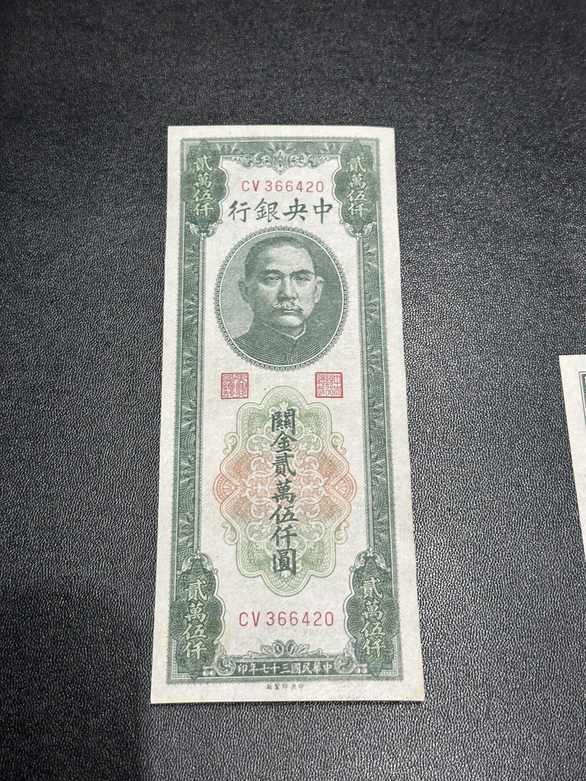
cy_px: 390
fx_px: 1083
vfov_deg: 39.7
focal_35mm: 48
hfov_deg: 30.3
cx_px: 293
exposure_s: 1/50
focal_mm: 6.86
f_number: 1.78
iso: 100
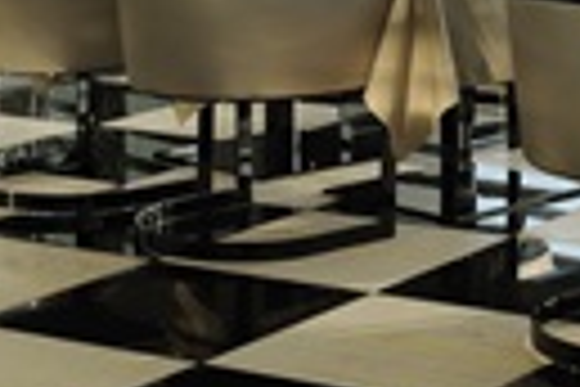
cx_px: 679
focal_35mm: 139
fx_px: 2239
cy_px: -133
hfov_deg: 14.3
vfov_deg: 9.7
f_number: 16
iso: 100
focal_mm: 45
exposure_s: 1/3
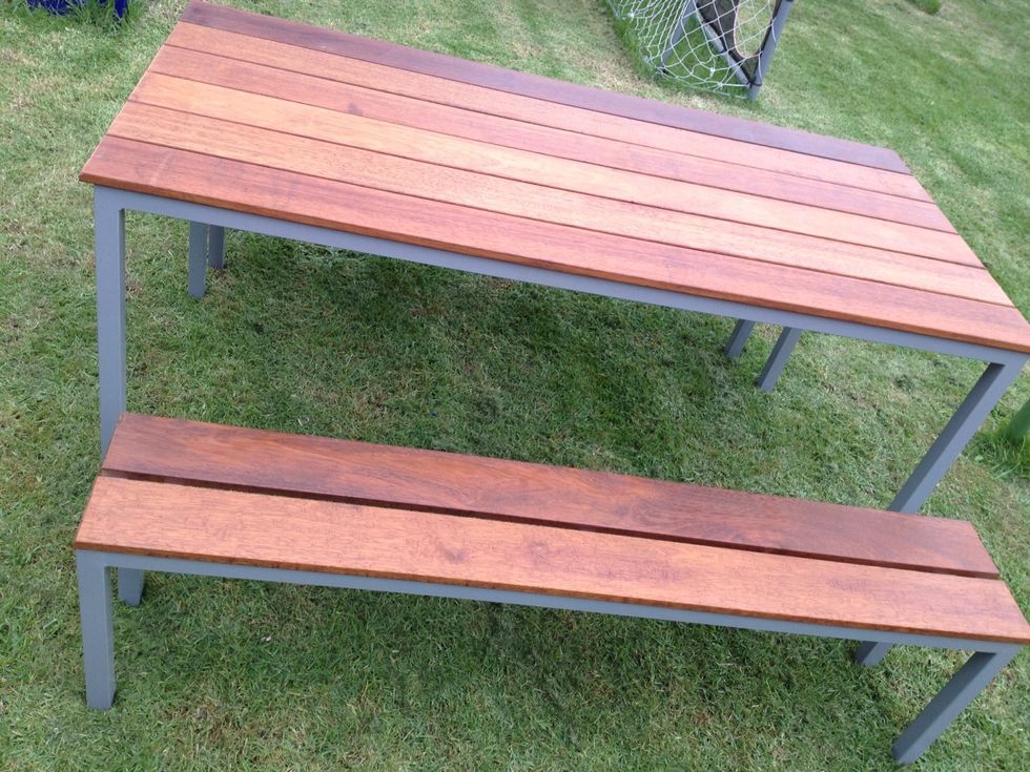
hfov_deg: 52.6
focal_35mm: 35
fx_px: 1041
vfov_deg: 40.7
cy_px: 386
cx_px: 515
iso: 64
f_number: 2.4
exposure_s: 1/206
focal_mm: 4.28
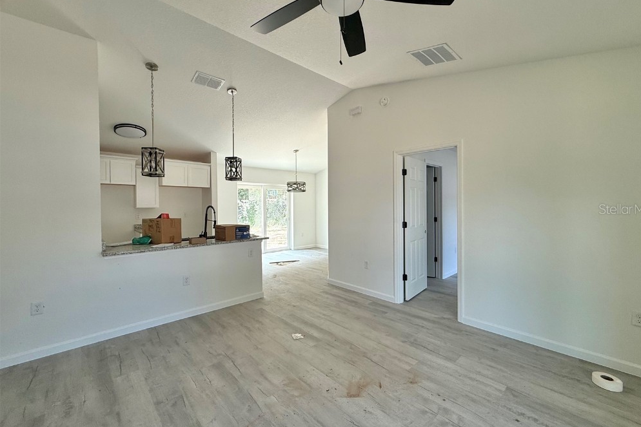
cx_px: 330
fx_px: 267
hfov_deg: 100.4
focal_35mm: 15
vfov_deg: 77.3
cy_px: 209
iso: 100
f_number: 2.2
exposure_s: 1/99
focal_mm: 2.22
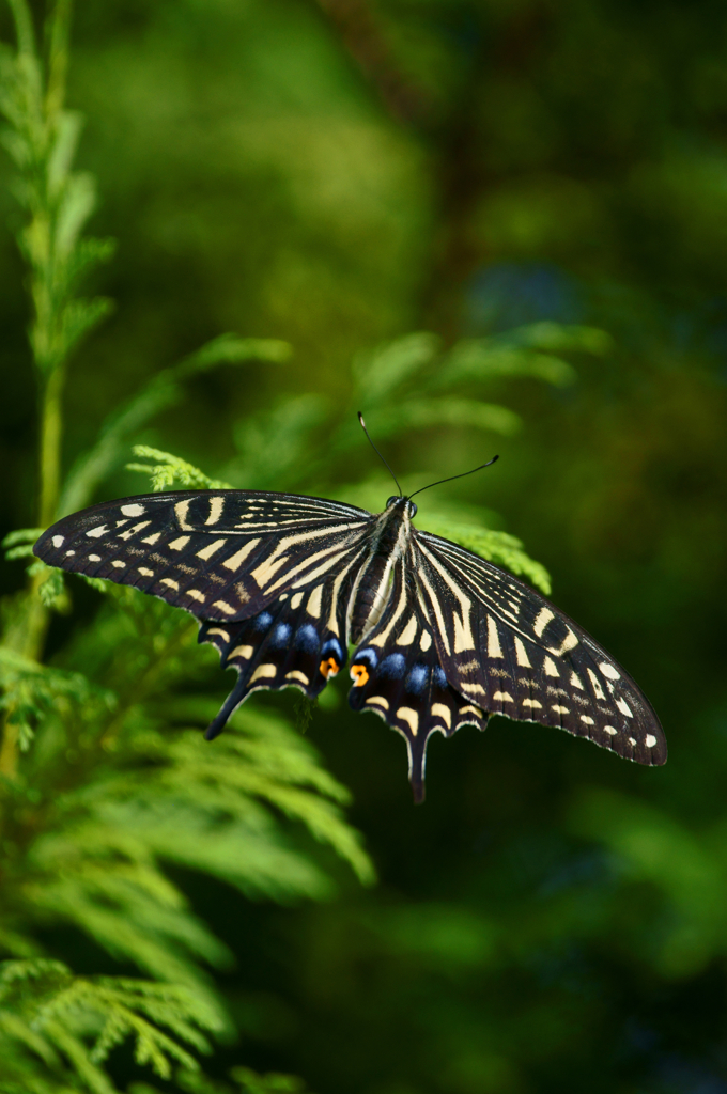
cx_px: 364
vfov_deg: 4.6
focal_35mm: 450
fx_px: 13667
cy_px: 547
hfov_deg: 3.0
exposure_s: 1/125
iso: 200
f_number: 5.6
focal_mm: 300
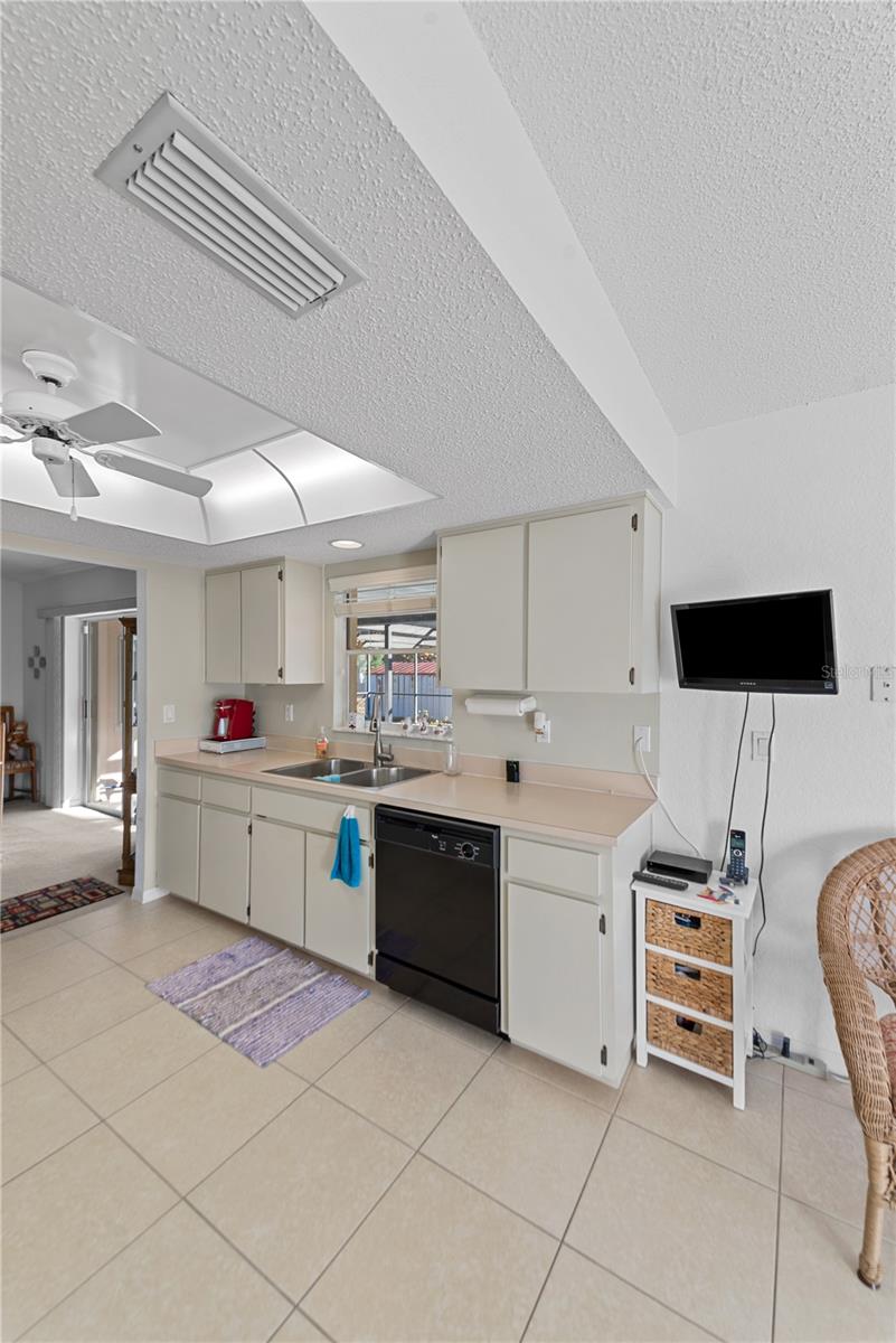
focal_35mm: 14
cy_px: 672
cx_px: 448
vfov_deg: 104.2
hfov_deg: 81.3
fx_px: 522
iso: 160
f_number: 8
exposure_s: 1/15
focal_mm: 14
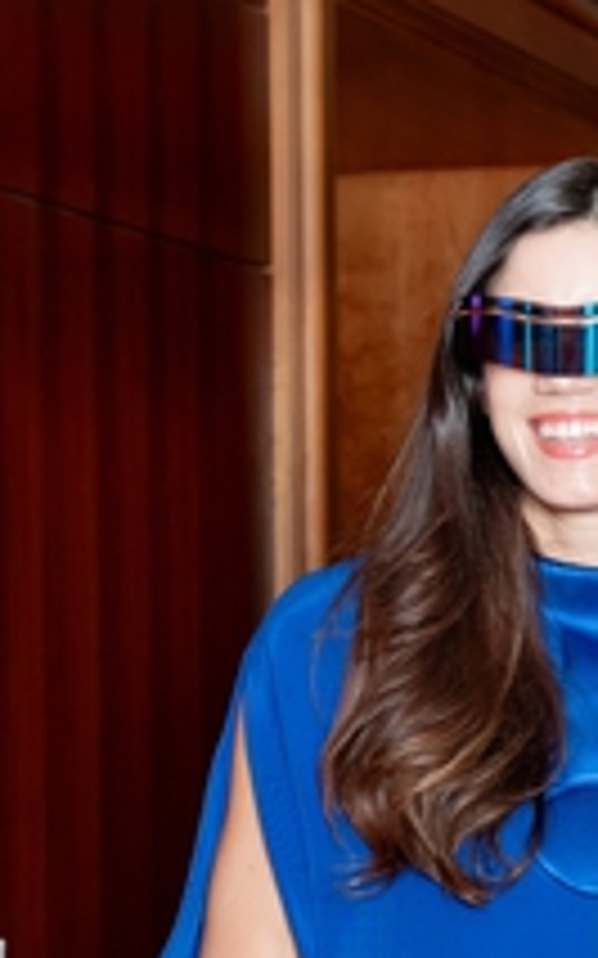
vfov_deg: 13.3
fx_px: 4056
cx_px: 980
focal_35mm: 155
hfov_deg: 8.2
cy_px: 915
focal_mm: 50.8
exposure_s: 1/160
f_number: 4.5
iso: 1000
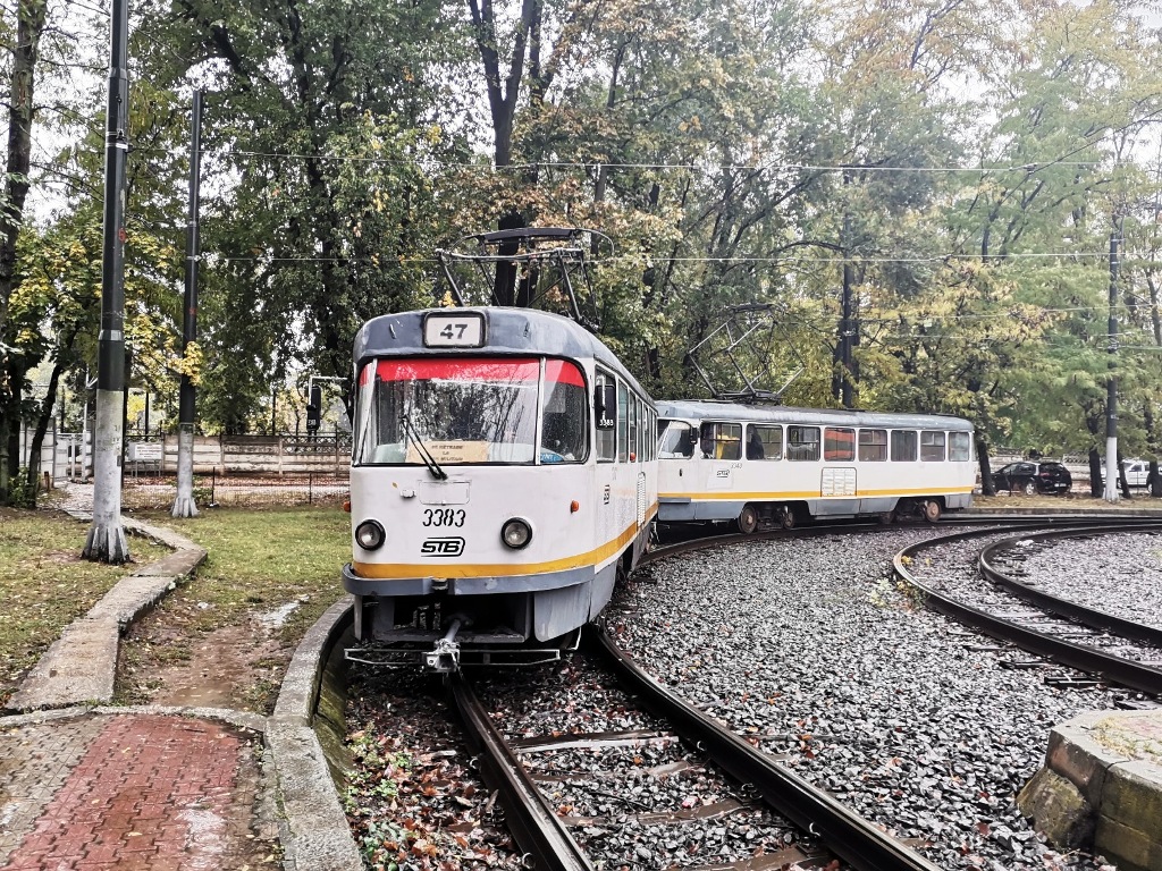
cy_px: 436
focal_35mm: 31
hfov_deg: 58.4
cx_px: 581
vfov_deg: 45.4
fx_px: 1041
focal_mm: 4.75
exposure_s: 1/100
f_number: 1.8
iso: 100
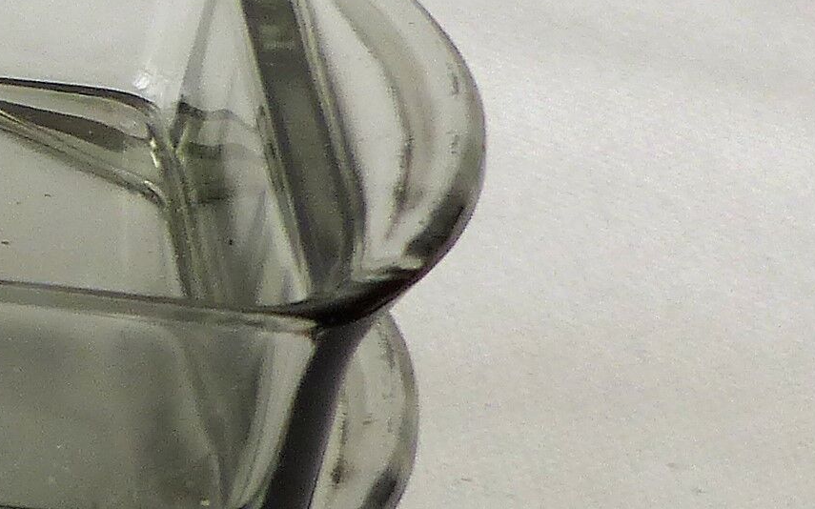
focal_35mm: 253
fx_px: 5618
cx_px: -545
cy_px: 506
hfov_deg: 8.1
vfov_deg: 5.2
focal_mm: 8.7
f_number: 2.8
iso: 100
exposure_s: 1/60
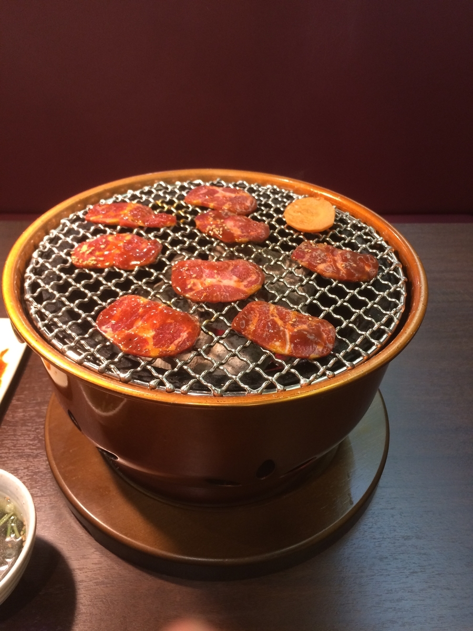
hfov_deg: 48.2
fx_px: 528
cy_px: 316
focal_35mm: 29
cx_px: 236
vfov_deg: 61.7
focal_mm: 4.15
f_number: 2.2
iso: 125
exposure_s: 1/30
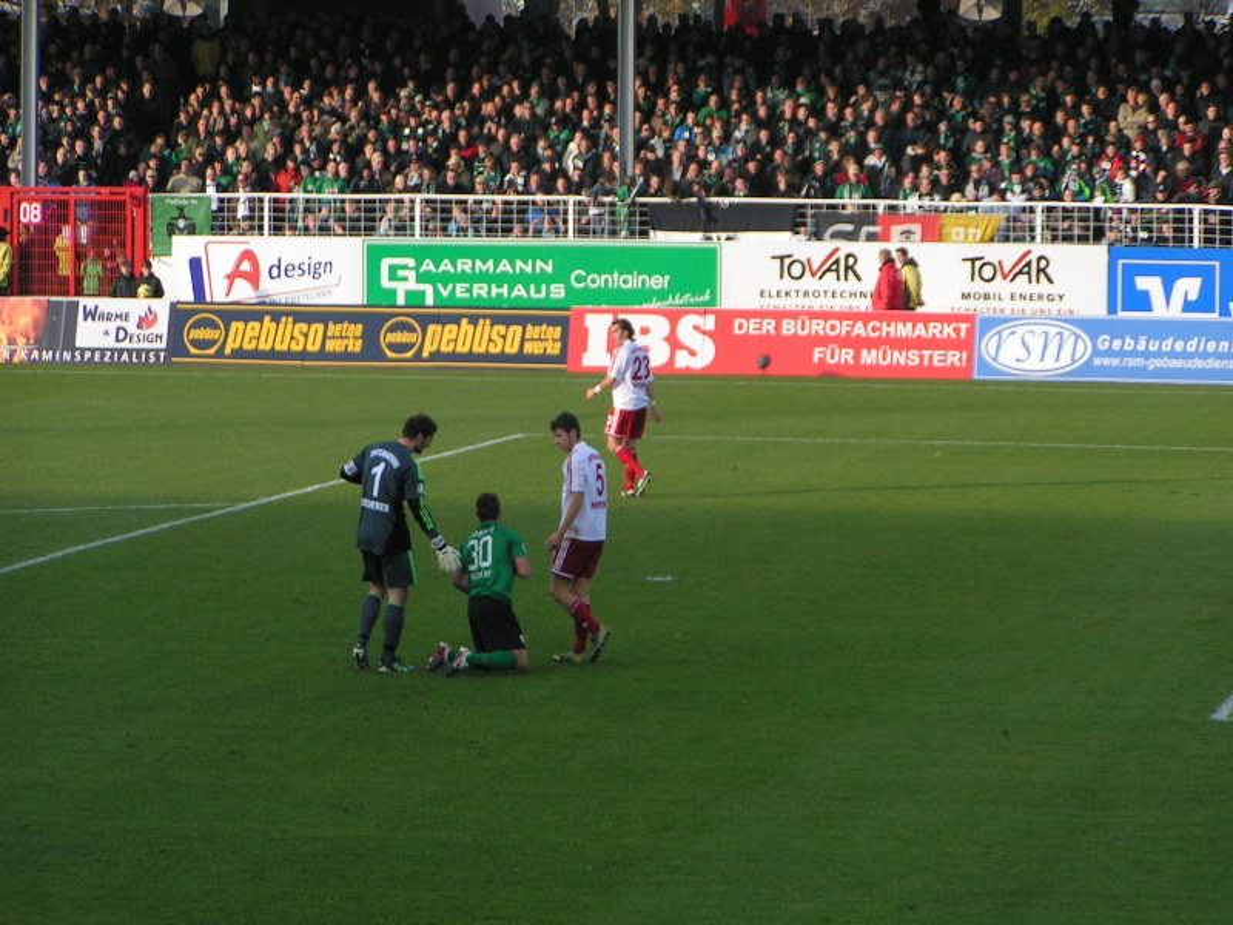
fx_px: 5592
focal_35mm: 157
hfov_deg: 12.6
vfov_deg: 9.5
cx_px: 616
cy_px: 462
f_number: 3.5
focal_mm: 24
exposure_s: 1/400
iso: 50
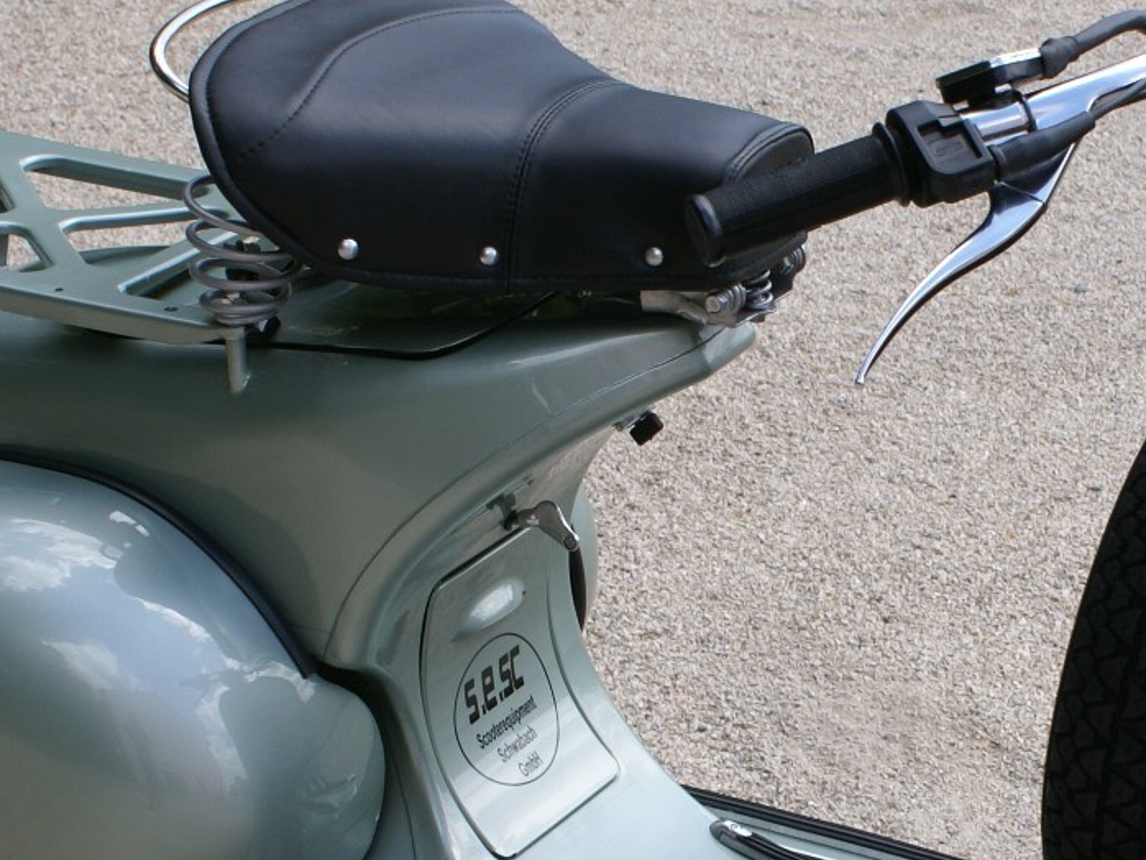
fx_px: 3941
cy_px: 748
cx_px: 895
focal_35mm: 119
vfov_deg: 12.4
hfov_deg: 16.4
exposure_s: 1/125
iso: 100
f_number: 8
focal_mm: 30
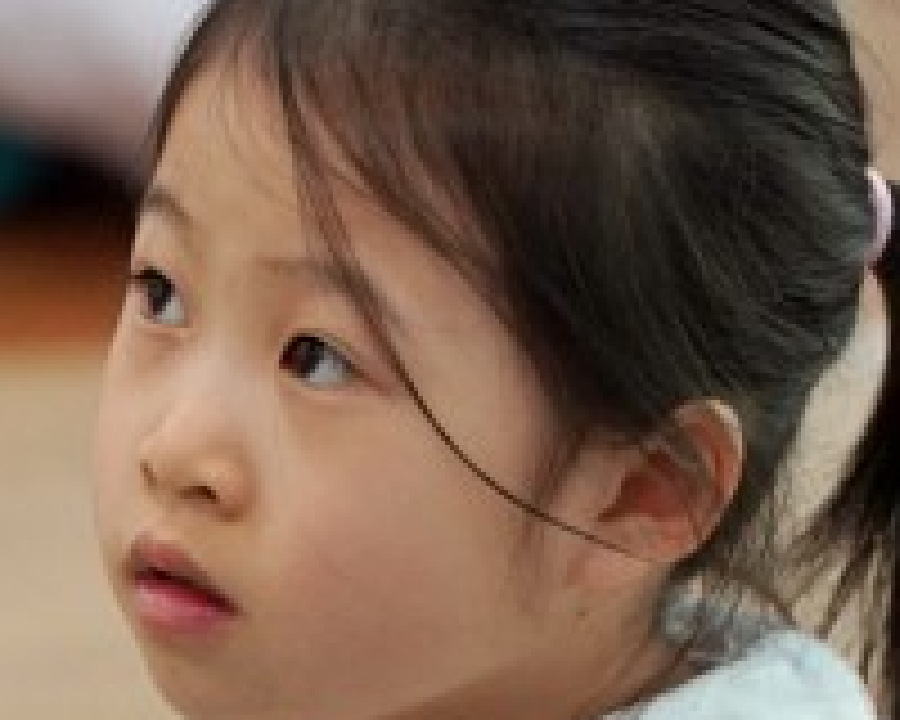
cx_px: 216
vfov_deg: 1.8
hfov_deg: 2.3
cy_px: 882
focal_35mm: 846
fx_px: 22534
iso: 1600
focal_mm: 200
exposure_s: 1/250
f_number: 4
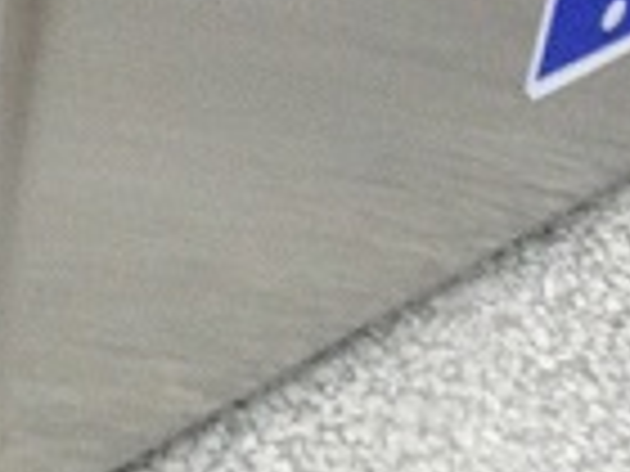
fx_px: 2748
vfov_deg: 9.6
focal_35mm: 151
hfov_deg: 13.0
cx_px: 187
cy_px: -142
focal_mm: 4.13
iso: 200
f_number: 2.4
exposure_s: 1/20
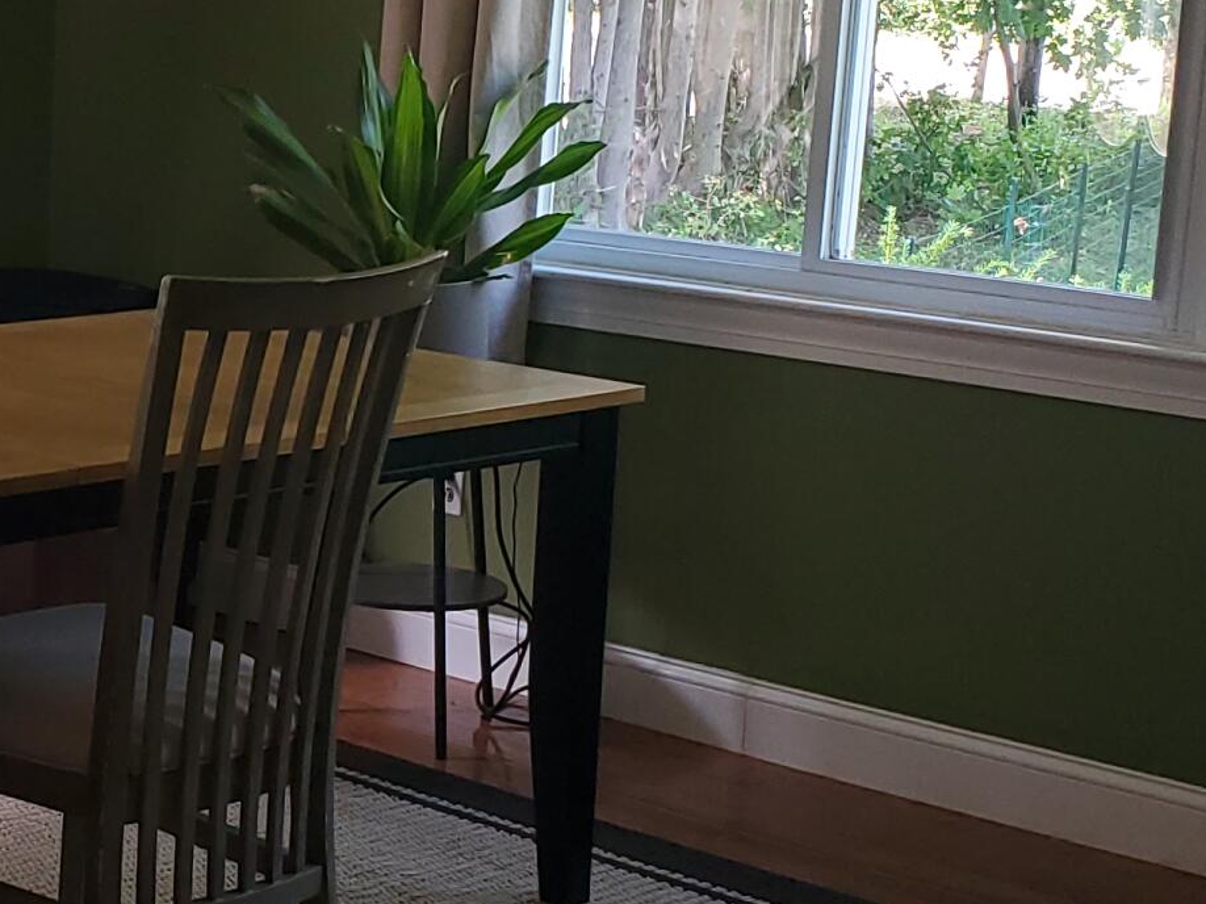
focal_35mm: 85
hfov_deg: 22.2
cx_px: 29
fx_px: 2961
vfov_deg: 17.3
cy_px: 625
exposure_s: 1/60
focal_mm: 4.3
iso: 100
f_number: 2.4
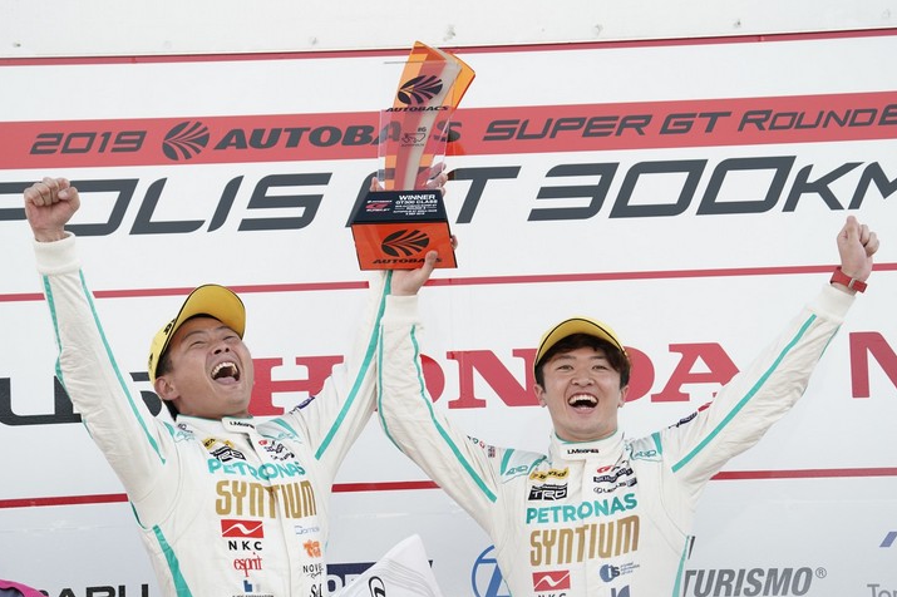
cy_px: 298
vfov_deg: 5.2
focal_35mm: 266
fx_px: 6624
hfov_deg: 7.7
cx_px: 447
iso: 400
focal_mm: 264
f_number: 5.6
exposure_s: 1/320
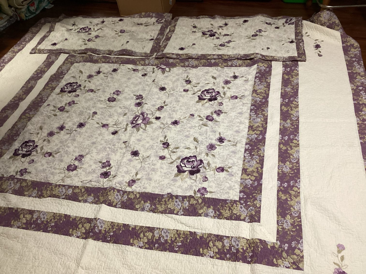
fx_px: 328
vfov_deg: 45.4
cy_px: 137
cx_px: 183
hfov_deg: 58.3
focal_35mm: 31
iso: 250
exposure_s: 1/60
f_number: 2.4
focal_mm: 3.3
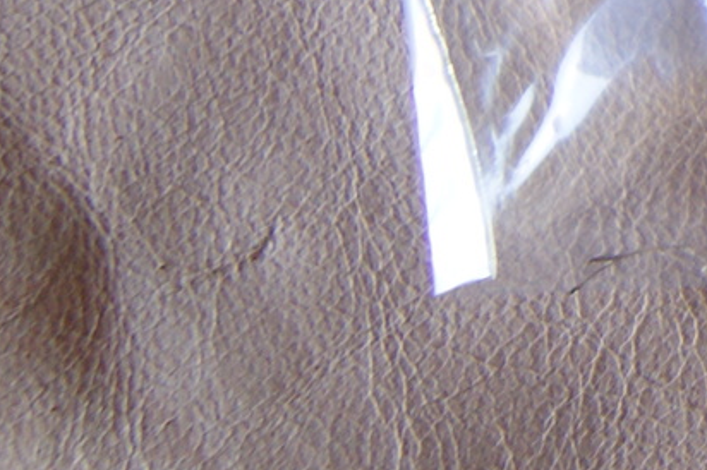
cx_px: 1604
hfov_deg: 10.9
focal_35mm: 164
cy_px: -515
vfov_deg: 7.9
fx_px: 3218
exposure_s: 1/30
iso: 200
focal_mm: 18
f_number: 3.5
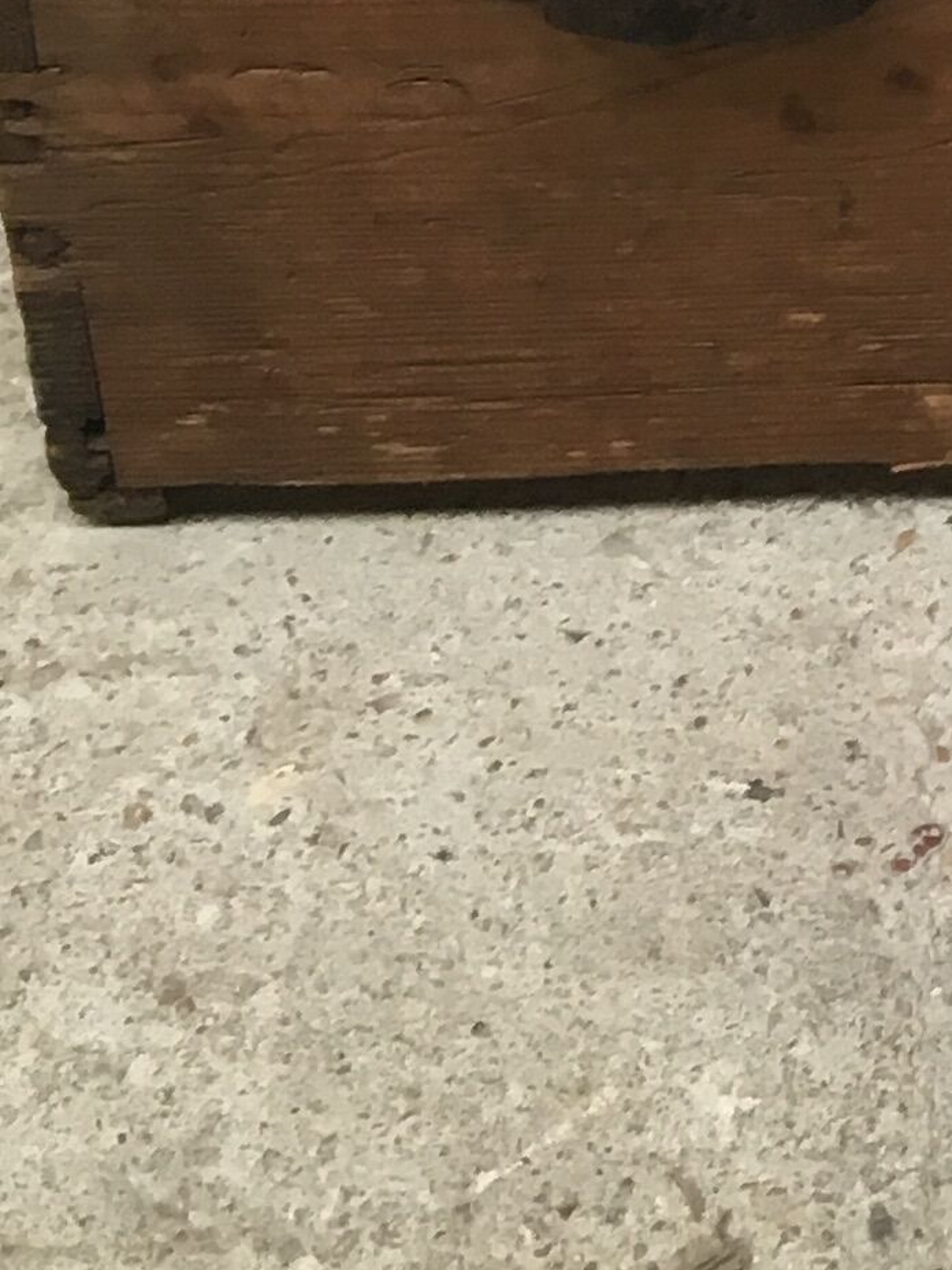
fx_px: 4620
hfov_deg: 11.3
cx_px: 1433
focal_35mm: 126
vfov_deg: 13.6
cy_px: -1203
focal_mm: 4.15
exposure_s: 1/33
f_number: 2.2
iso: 80
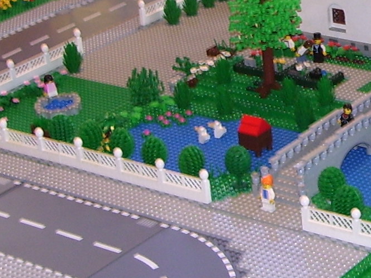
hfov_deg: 15.3
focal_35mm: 125
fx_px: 1340
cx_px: 420
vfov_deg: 11.8
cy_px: 32
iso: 80
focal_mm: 6
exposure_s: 1/60
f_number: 2.7
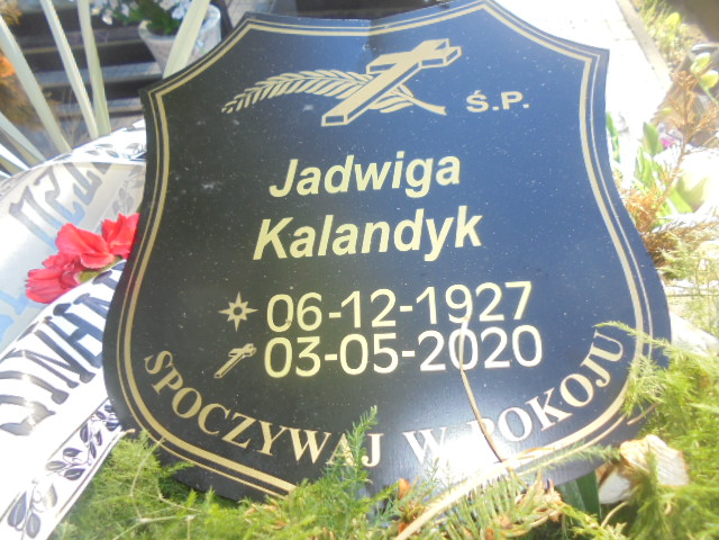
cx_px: 360
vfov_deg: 53.1
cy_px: 270
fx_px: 540
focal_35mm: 26
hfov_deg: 67.3
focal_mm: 4.6
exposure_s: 1/60
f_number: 3.5
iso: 100
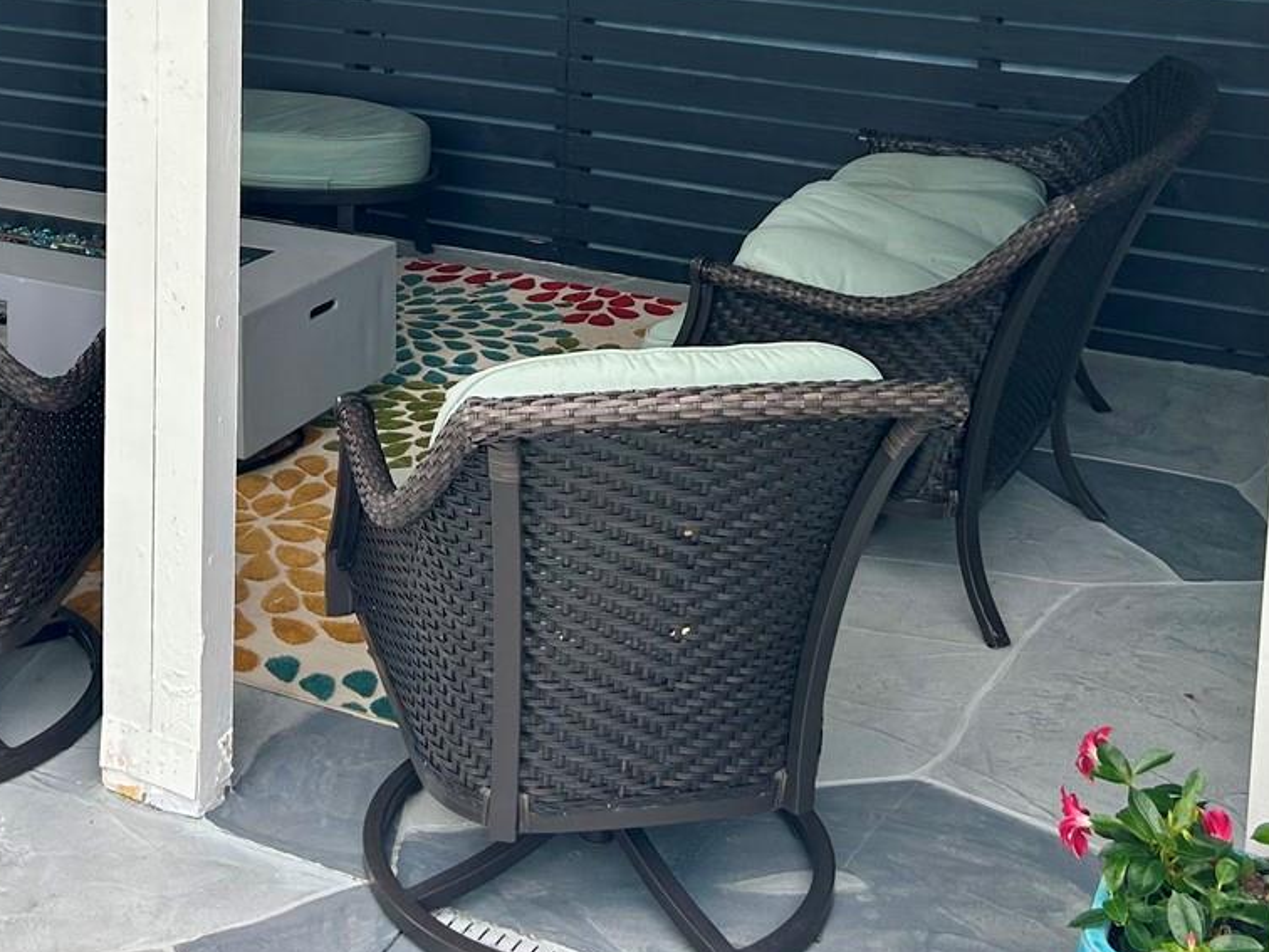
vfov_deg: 25.2
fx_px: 2016
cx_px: 378
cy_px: -7
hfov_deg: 34.5
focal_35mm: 55
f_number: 1.5
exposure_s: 1/499
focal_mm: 5.7
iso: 50
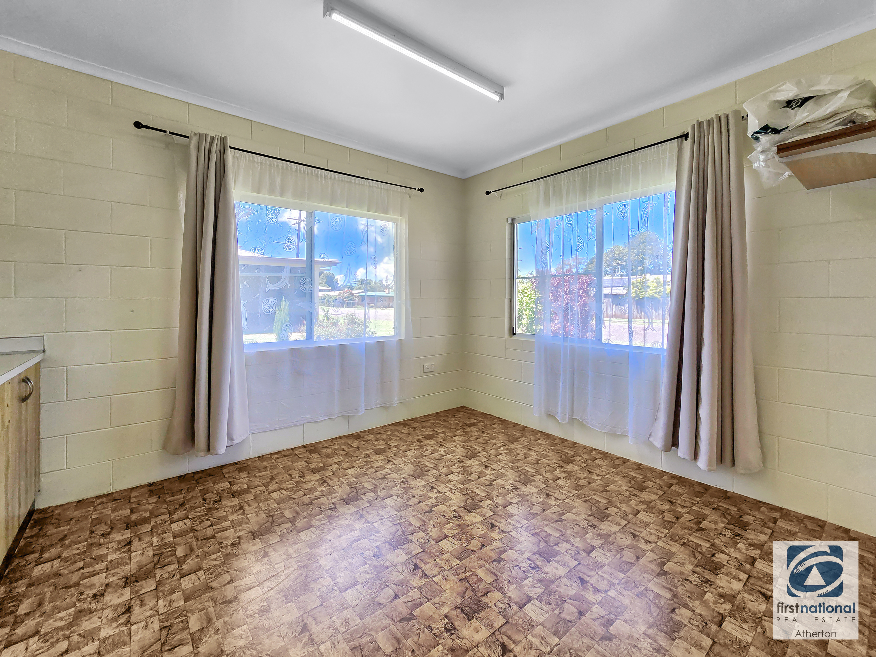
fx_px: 329
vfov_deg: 89.9
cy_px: 328
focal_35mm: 13
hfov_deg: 106.2
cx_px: 438
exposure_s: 1/210
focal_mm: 2.2
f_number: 2.2
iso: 50
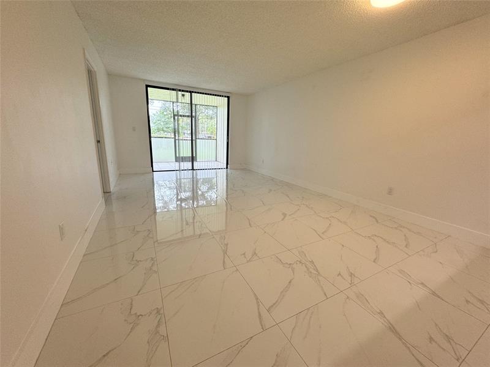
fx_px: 198
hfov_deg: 102.1
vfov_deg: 85.7
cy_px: 184
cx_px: 245
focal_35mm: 14
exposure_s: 1/120
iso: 160
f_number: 2.2
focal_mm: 2.22
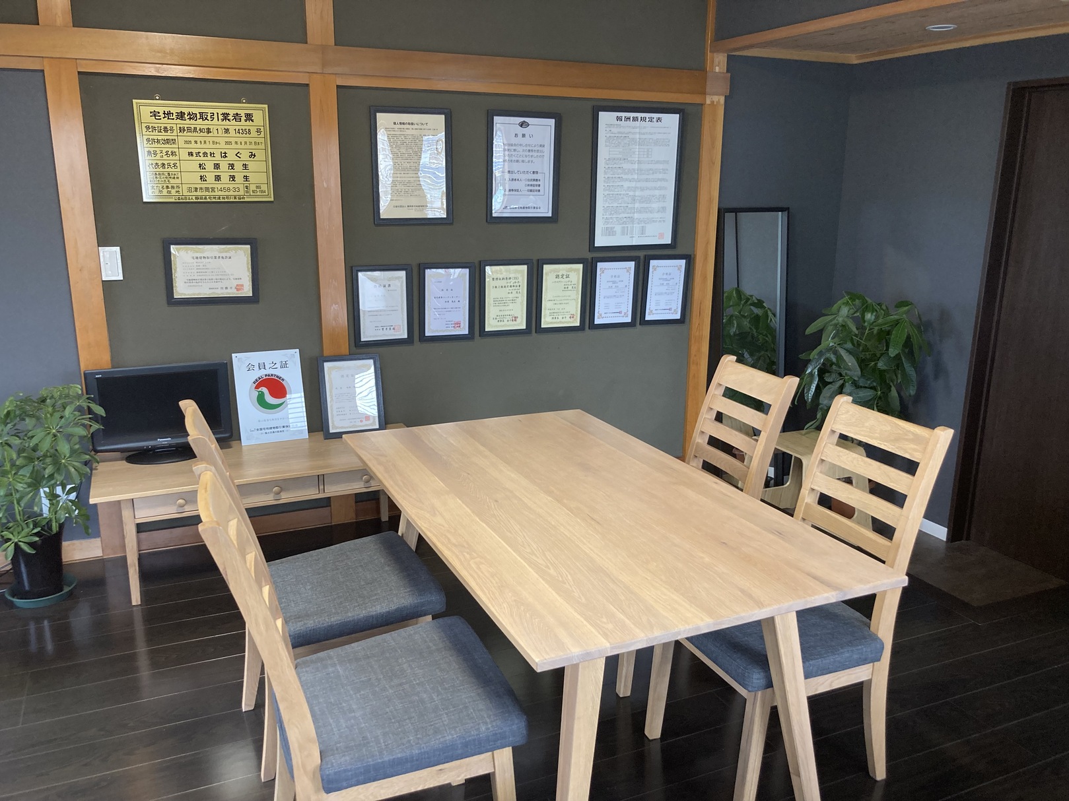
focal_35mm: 28
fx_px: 865
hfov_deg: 63.4
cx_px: 534
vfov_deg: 49.7
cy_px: 400
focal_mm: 3.99
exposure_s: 1/50
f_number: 1.8
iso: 100
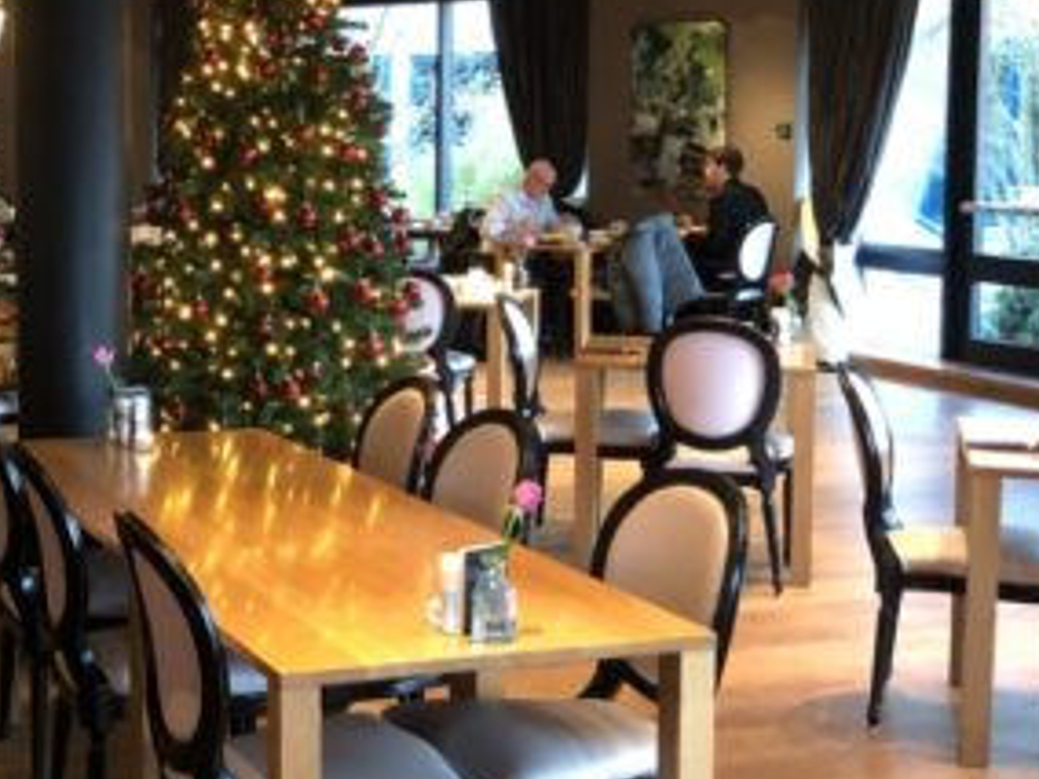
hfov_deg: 29.4
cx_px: 91
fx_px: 1891
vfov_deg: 23.2
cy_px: 300
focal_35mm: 63
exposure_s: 1/5
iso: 80
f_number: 1.8
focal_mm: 4
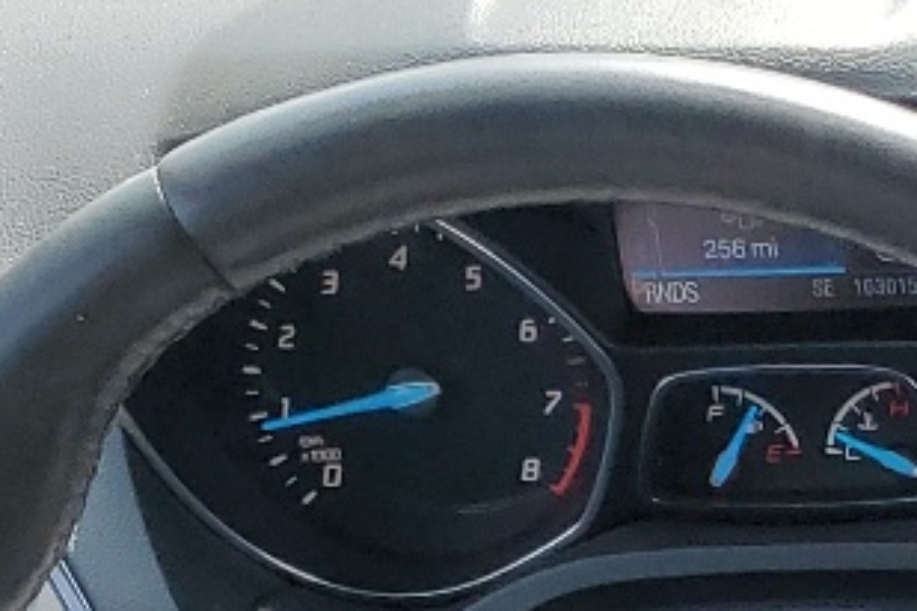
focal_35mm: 140
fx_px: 3566
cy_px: 1545
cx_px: 1920
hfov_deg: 12.6
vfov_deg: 8.8
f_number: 1.5
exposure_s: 1/556
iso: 50
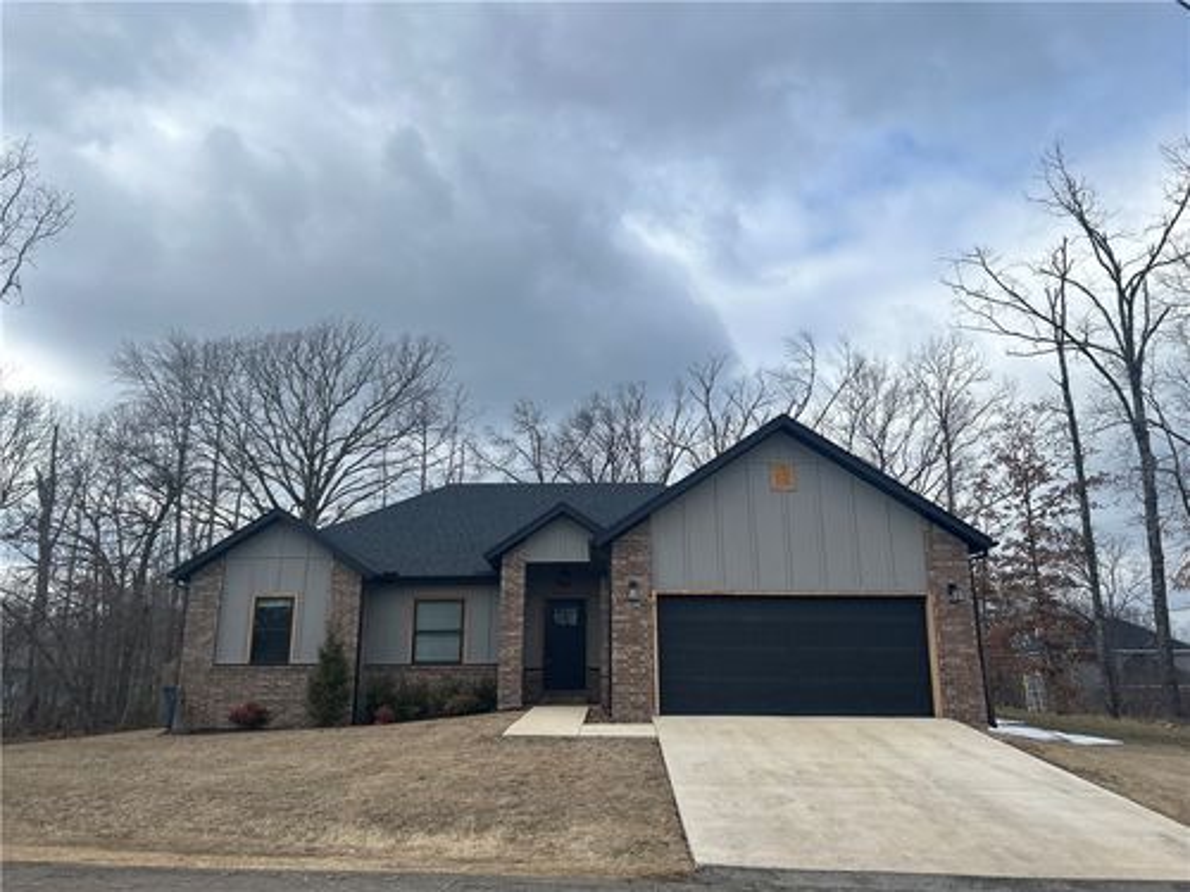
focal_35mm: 26
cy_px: 446
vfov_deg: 53.1
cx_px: 595
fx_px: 894
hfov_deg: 67.3
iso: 50
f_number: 1.5
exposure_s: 1/4274
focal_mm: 5.7
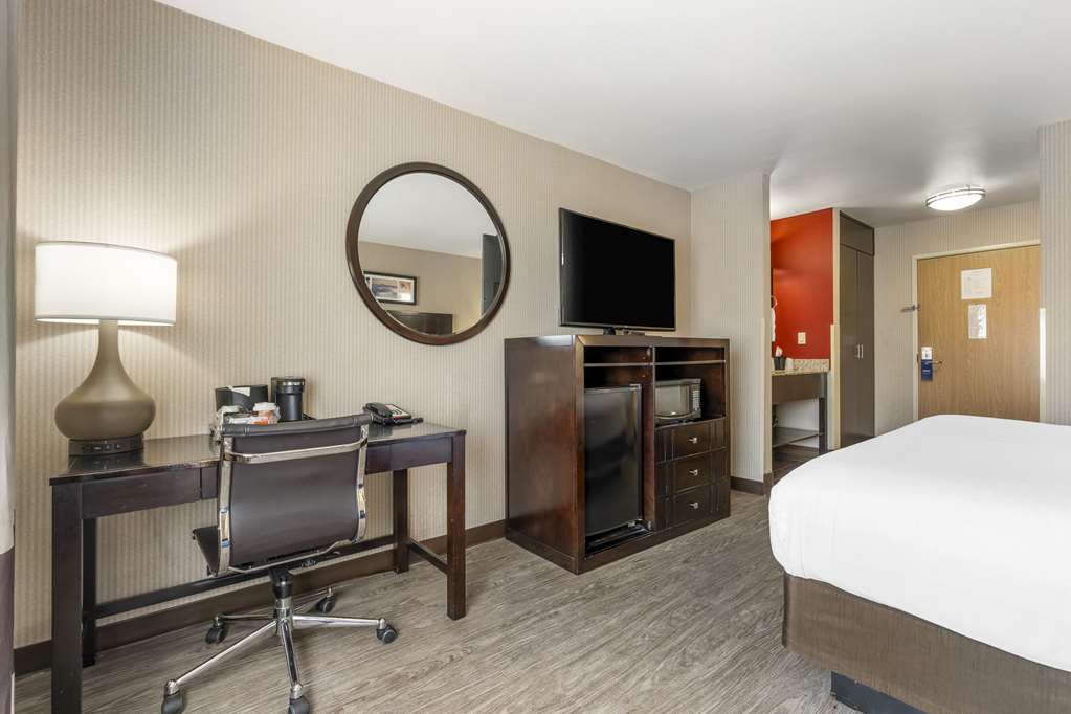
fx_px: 476
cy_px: 357
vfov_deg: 73.7
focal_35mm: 16
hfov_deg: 96.7
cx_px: 536
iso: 400
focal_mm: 16
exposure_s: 1/2
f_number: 10
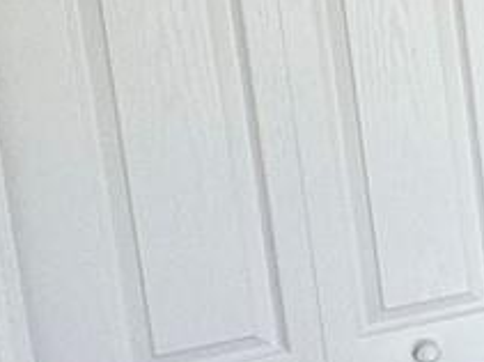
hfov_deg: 11.5
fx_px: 1481
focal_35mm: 106
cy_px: 11
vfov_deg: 13.8
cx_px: 1418
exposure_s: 1/101
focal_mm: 2.22
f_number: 2.2
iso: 40
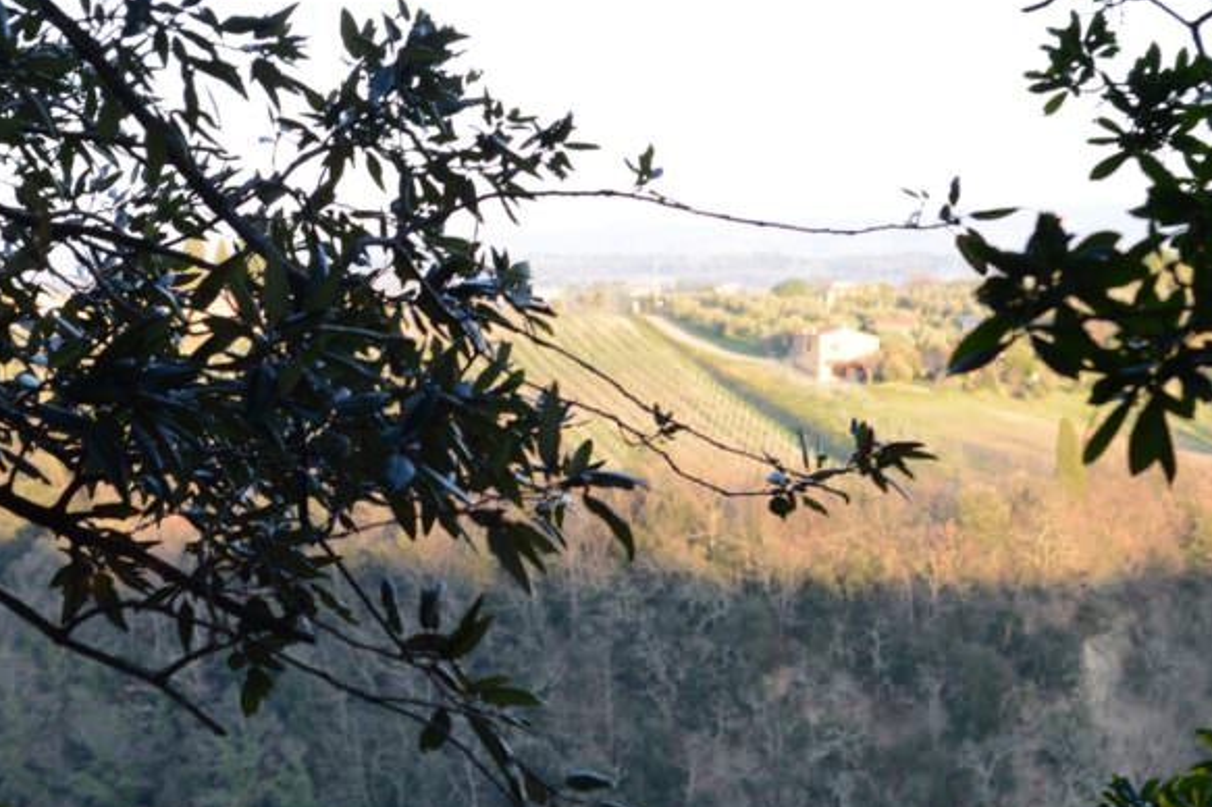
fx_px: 3656
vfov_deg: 12.6
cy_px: 301
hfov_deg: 18.8
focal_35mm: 109
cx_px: 647
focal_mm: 55
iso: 100
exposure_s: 1/15
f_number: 7.1
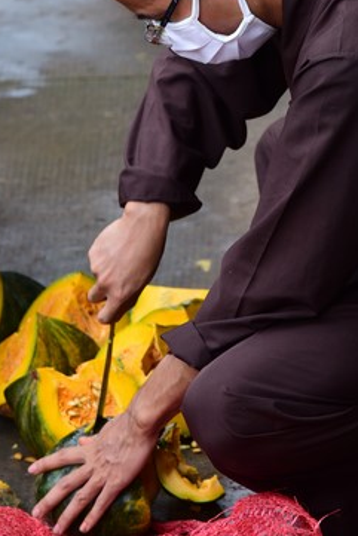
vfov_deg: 9.5
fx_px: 3219
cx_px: 238
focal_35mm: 216
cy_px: 80
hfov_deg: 6.4
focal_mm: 120
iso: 500
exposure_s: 1/125
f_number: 6.3
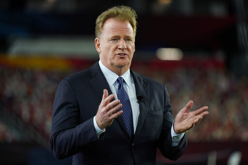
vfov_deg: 7.0
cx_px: 124
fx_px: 1357
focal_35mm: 197
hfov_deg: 10.4
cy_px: 82
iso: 500
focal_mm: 197
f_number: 2.8
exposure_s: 1/800
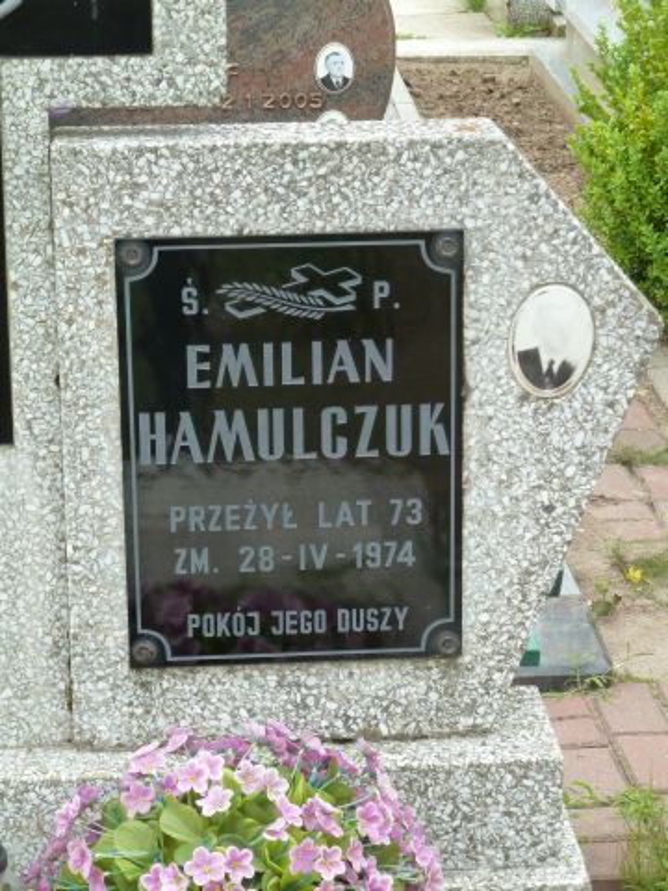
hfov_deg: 14.2
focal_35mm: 104
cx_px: 334
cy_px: 446
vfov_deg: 18.9
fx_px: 2676
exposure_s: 1/125
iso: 250
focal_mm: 17
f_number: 4.3
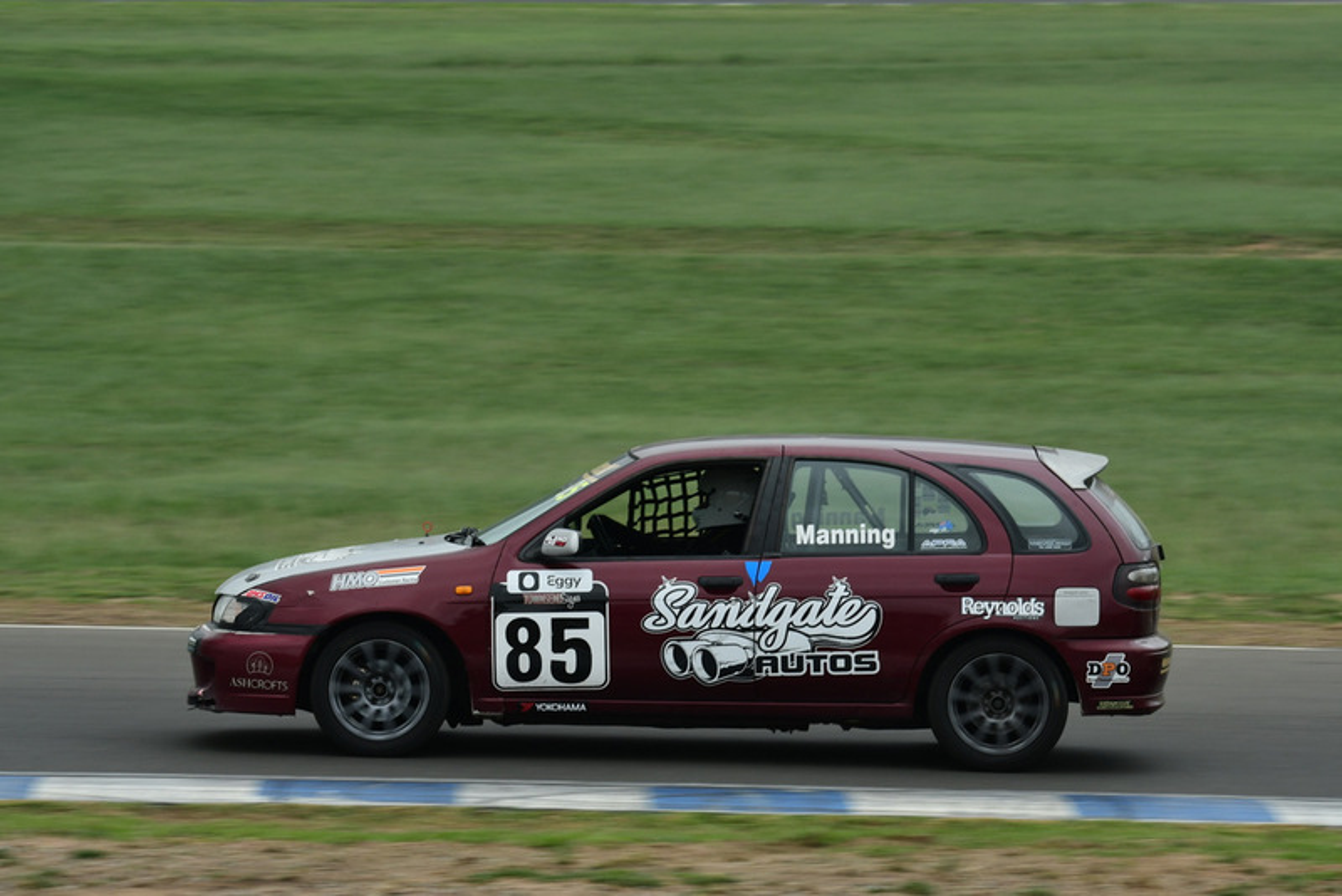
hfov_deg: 10.2
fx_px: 7551
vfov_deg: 6.8
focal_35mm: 202
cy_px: 448
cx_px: 671
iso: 500
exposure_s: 1/250
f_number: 11
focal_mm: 135
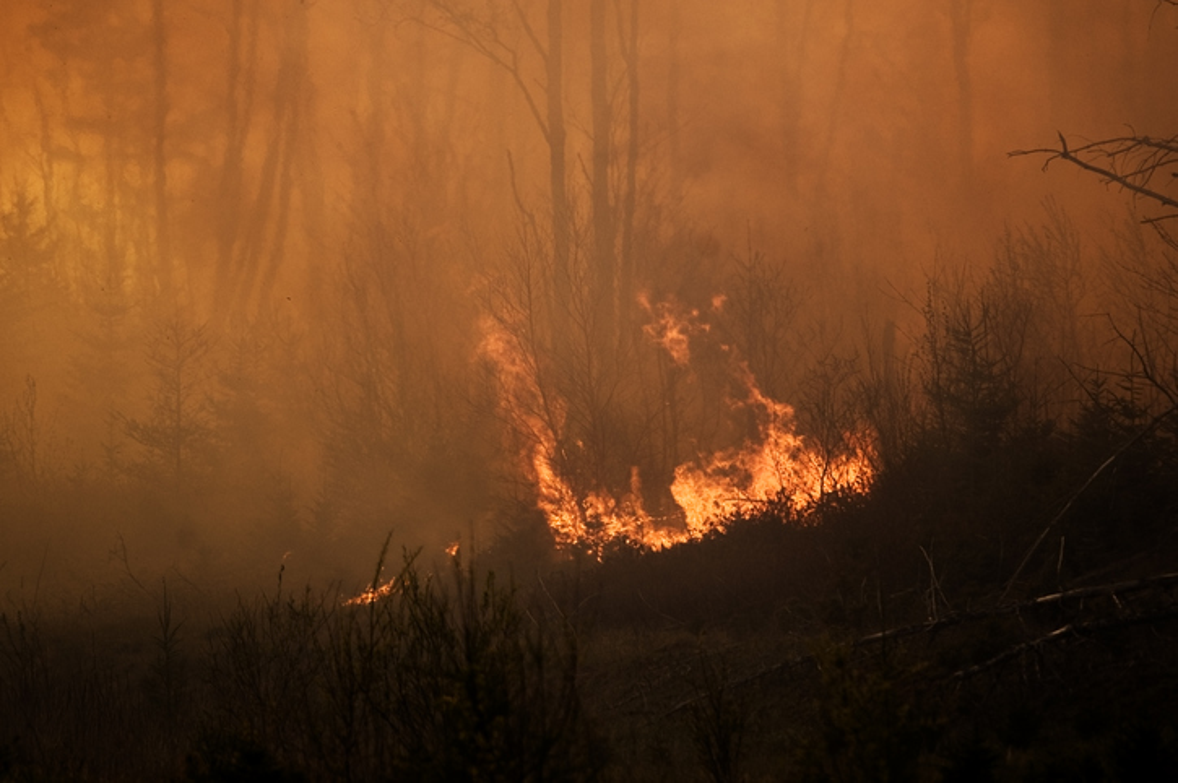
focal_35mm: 450
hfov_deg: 4.6
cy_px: 392
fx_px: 14711
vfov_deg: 3.0
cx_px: 589
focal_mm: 300
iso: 200
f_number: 4
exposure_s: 1/640
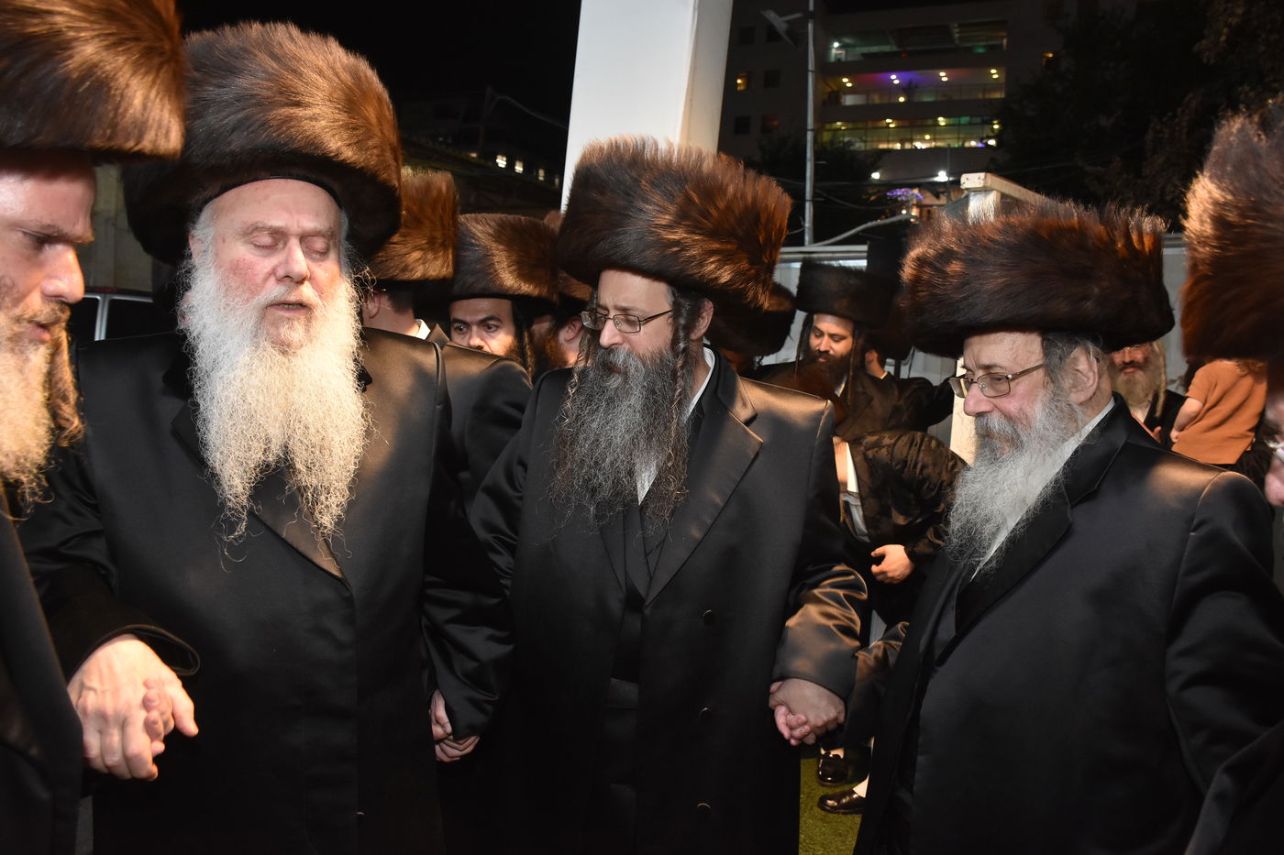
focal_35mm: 27
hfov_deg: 67.4
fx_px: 963
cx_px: 642
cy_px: 428
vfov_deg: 47.9
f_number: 5.6
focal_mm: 18
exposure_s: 1/100
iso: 1600
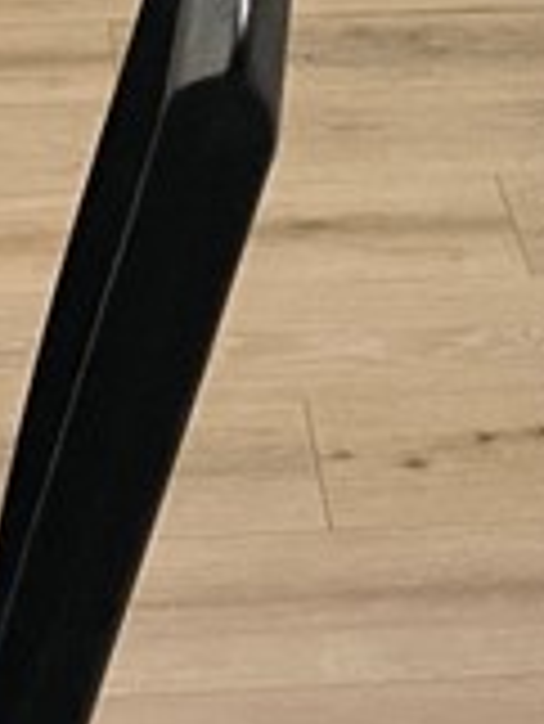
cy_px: -630
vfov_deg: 11.1
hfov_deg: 9.0
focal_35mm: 165
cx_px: 391
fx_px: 3453
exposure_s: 1/60
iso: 320
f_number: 1.6
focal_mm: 4.2
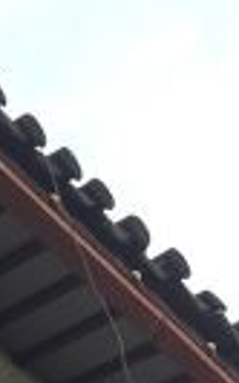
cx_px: -315
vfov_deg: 11.6
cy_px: 772
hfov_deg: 7.6
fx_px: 1690
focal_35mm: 162
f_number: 2.2
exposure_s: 1/659
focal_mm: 4.15
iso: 32
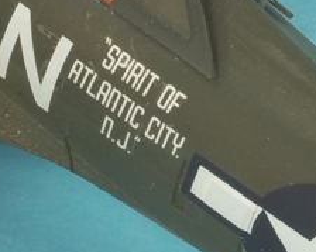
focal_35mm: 704
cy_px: -1
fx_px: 6581
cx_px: -58
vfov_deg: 2.2
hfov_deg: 2.7
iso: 100
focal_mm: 68
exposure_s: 2
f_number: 22
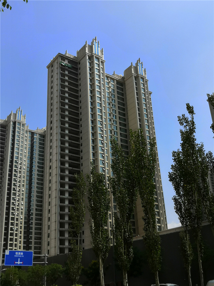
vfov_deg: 50.1
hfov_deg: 38.7
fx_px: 305
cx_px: 107
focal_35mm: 37
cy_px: 143
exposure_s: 1/2237
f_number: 1.8
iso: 50
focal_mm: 3.95
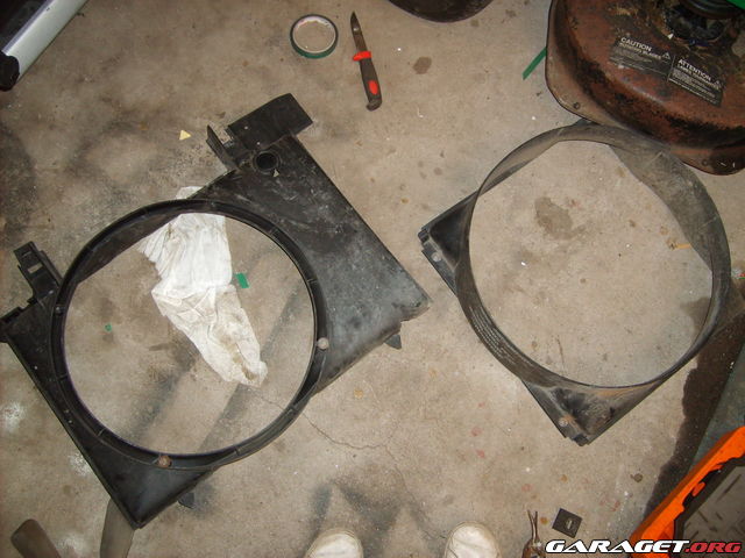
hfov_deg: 52.6
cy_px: 279
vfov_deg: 40.7
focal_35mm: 35
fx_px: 753
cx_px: 372
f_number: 2.8
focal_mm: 5.8
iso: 100
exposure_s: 1/45
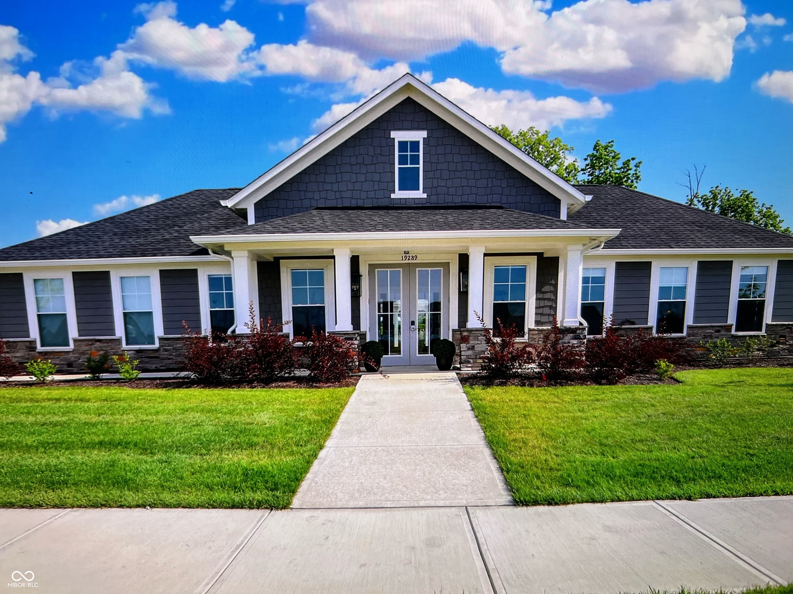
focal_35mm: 26
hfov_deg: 67.3
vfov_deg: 53.1
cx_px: 396
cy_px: 297
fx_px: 596
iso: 160
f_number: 1.5
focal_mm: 5.7
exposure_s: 1/60
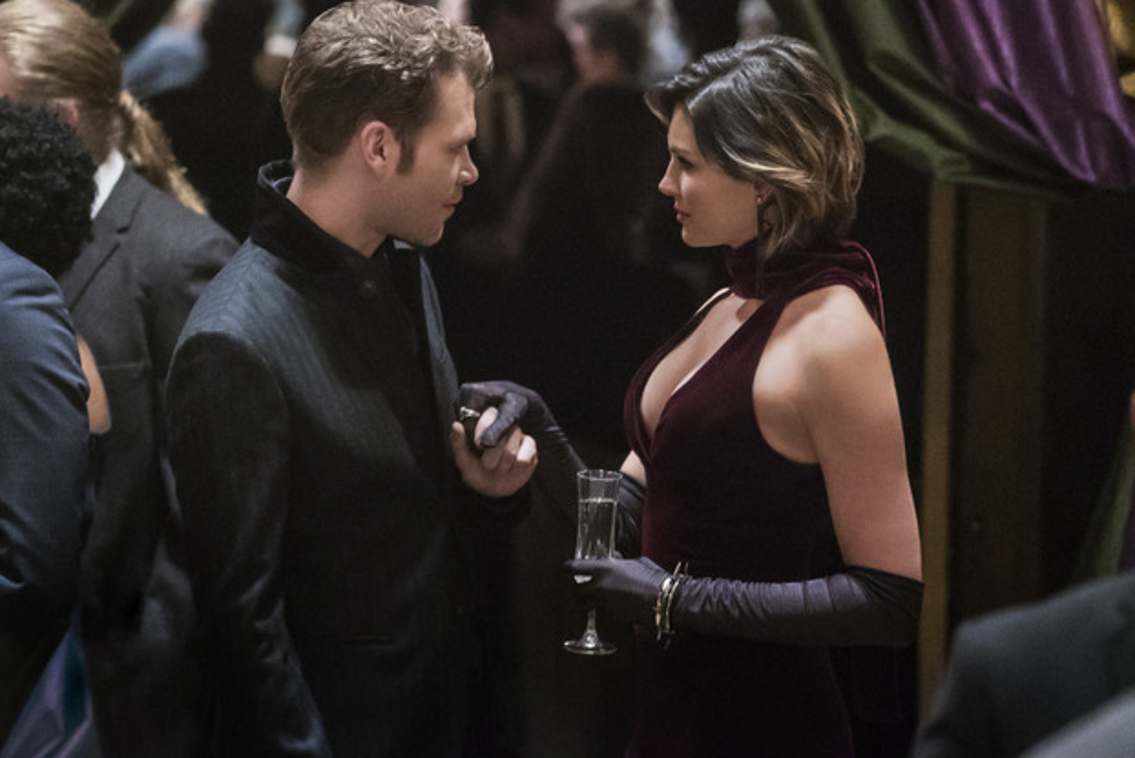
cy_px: 288
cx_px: 476
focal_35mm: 207
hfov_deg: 9.9
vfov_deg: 6.6
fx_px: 6527
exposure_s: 1/60
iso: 12800
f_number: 4
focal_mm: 165
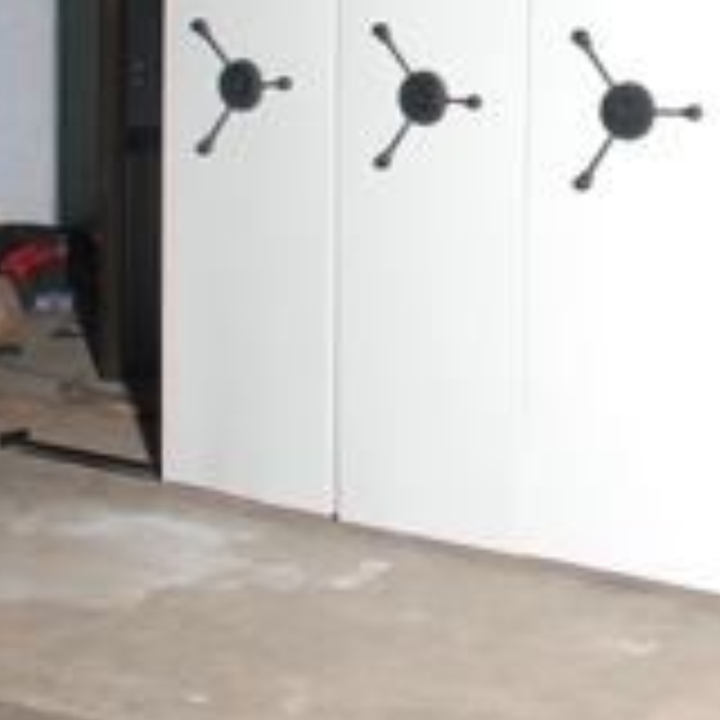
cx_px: 801
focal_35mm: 80
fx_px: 1883
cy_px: 52
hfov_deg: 20.6
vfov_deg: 21.1
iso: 320
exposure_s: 1/125
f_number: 8
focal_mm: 20
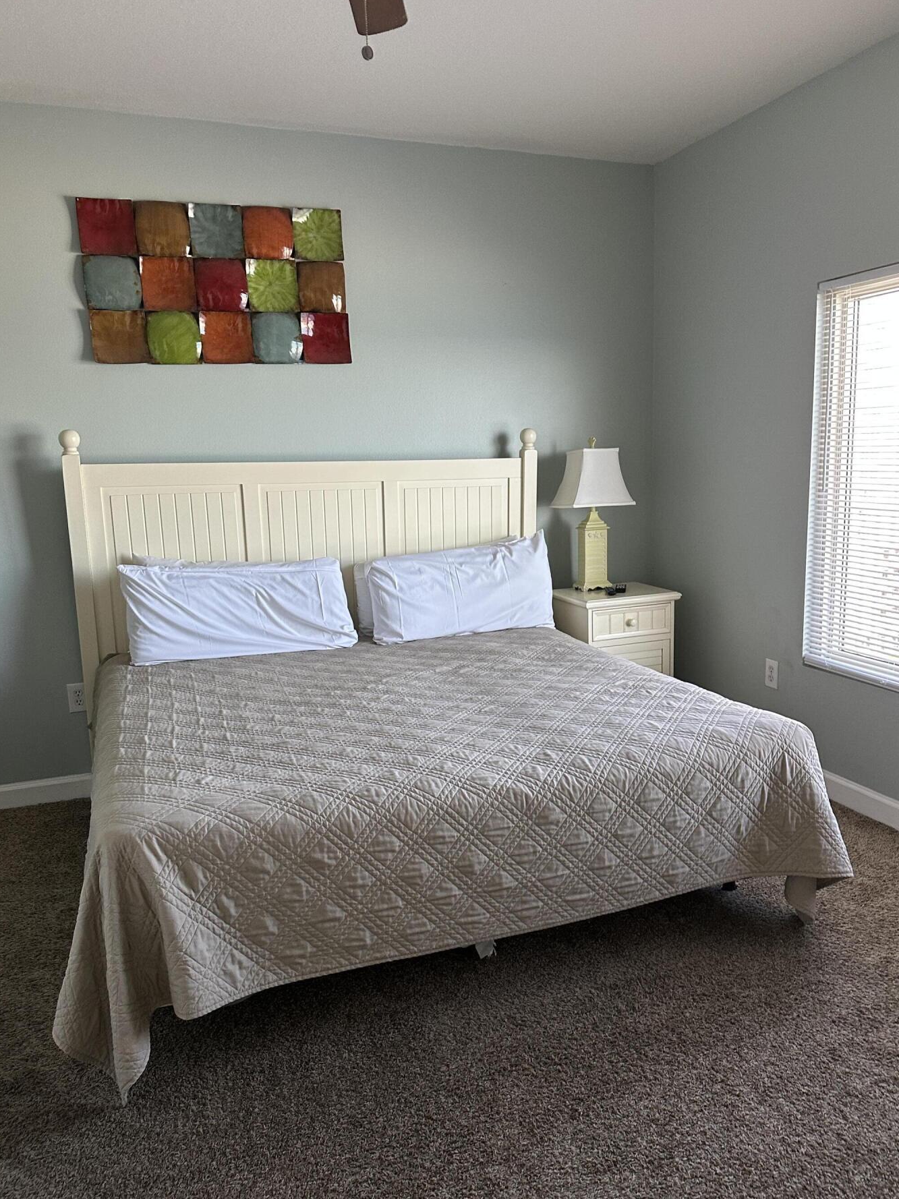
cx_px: 488
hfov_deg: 51.3
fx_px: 935
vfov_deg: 65.2
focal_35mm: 27
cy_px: 645
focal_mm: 6.86
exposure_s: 1/90
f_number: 1.78
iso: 250
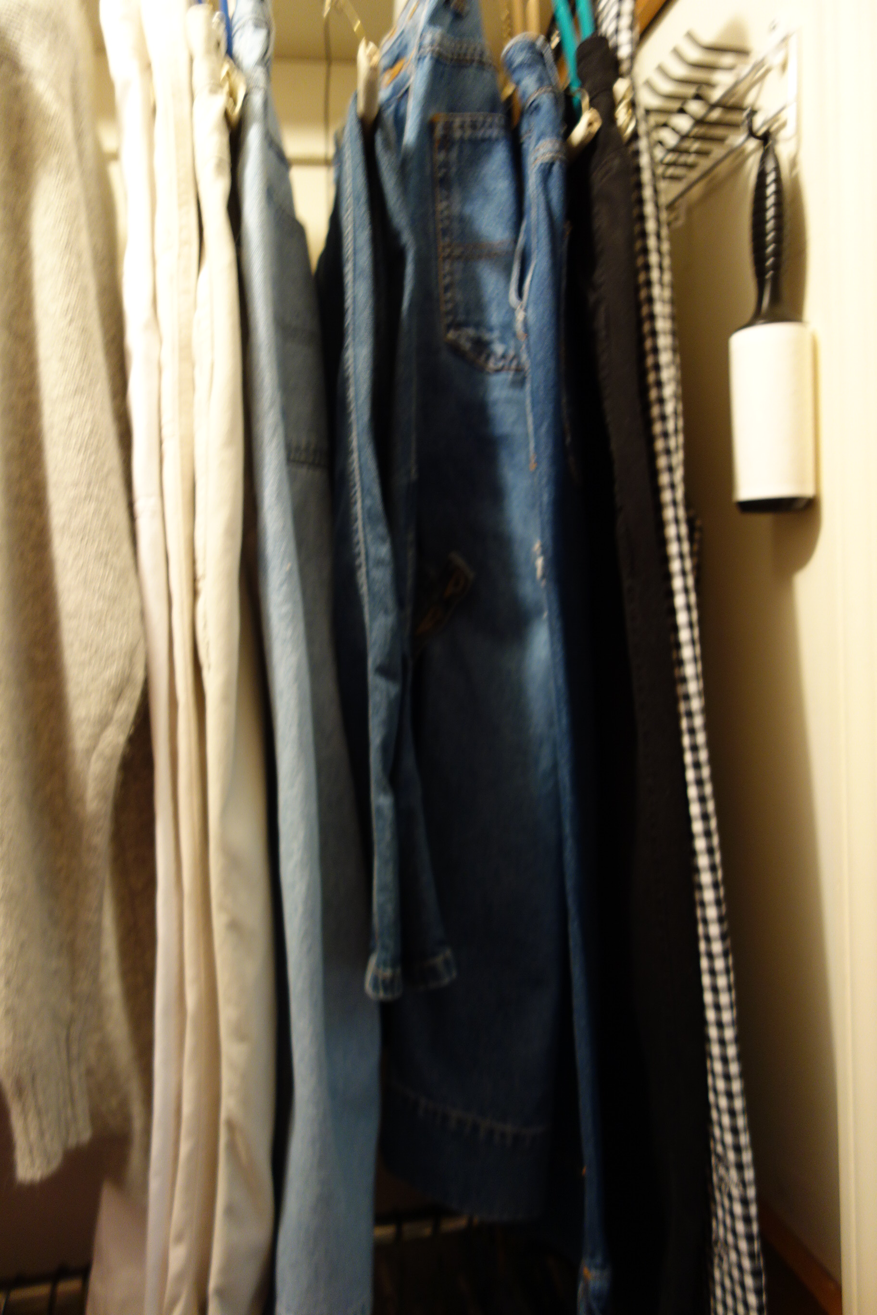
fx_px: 1023
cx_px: 438
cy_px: 658
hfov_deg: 46.4
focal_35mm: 28
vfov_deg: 65.5
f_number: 1.8
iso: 250
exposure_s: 1/30
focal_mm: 10.4
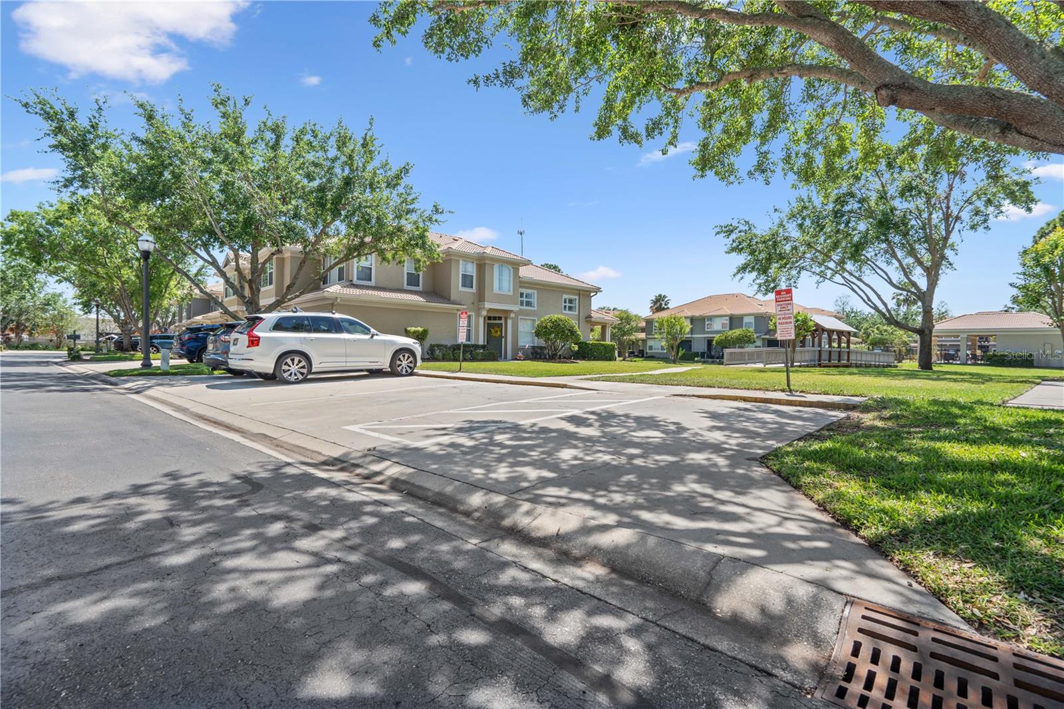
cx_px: 532
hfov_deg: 96.7
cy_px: 354
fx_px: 473
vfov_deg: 73.7
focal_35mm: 16
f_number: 8
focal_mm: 16
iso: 250
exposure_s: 1/800
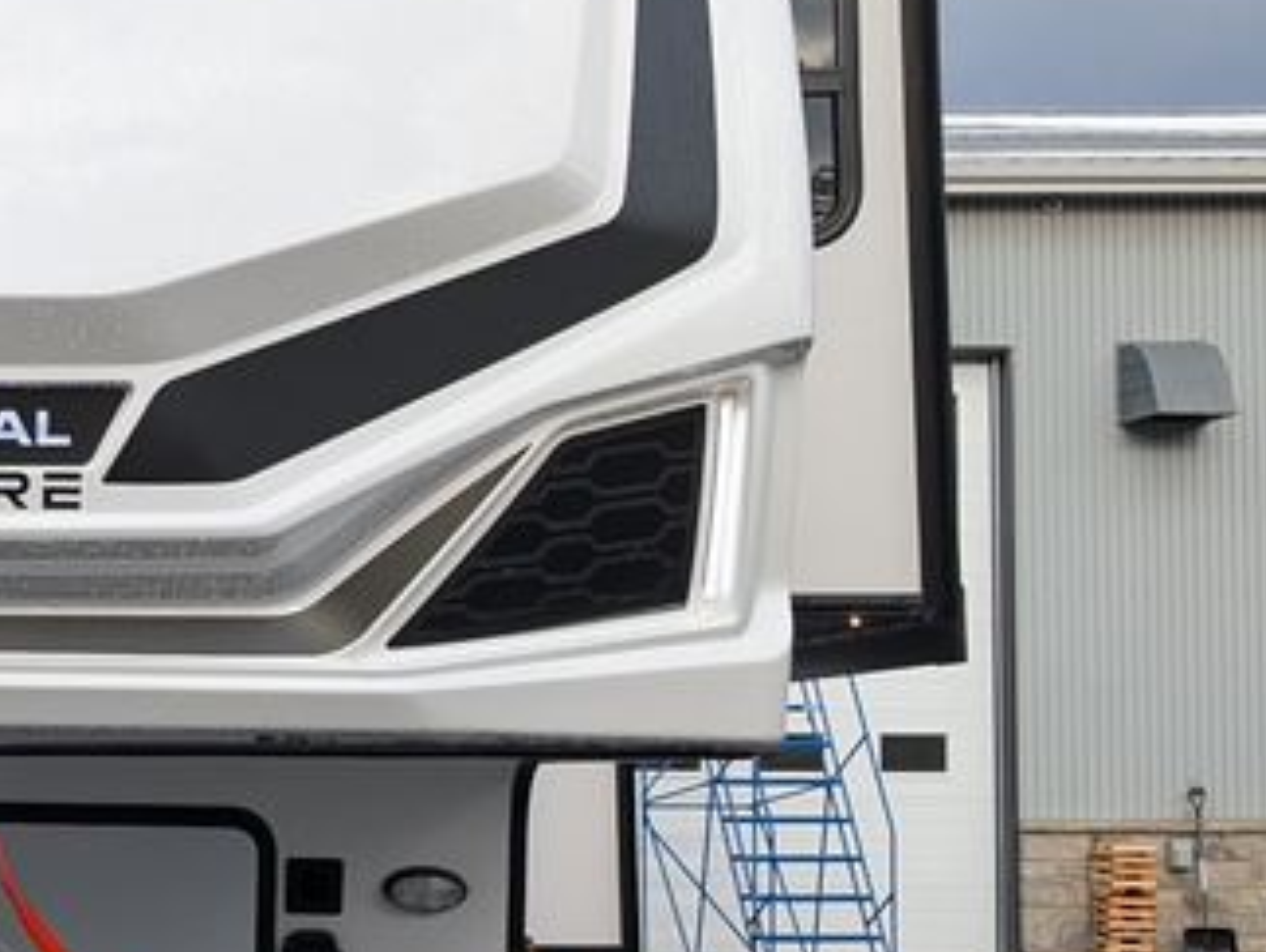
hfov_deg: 24.1
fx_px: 2783
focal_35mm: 76
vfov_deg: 19.3
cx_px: -98
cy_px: 693
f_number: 1.68
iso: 22
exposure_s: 1/433
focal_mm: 6.9
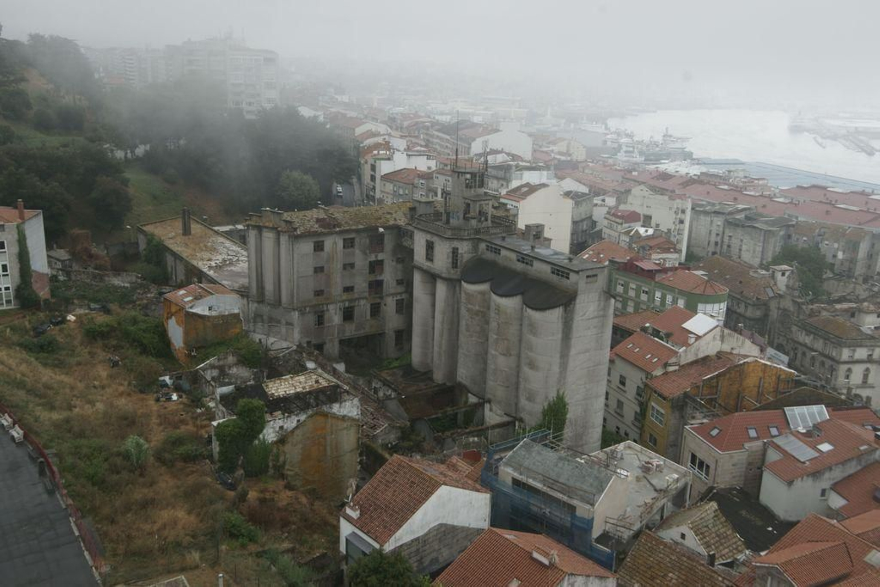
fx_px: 856
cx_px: 440
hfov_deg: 54.4
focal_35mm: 35
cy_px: 294
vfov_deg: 37.9
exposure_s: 1/80
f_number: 10
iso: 200
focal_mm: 35
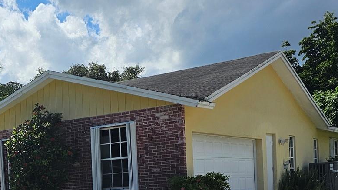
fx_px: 591
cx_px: -1
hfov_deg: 29.7
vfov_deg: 17.7
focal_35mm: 66
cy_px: 205
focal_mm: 6.3
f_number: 1.7
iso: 10
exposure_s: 1/1677
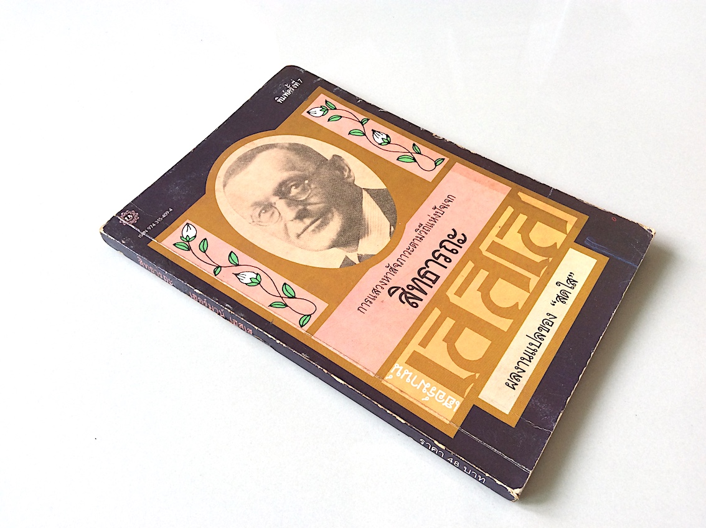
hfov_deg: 56.9
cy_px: 264
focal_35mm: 32
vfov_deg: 44.1
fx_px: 652
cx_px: 353
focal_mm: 3.3
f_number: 2.4
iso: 32
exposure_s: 1/107
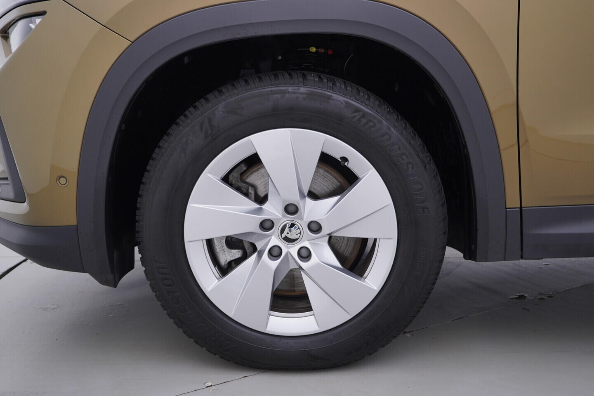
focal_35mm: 36
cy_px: 198
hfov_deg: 53.1
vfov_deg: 36.9
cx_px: 297
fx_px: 594
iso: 125
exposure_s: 1/60
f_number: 3.5
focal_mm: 24
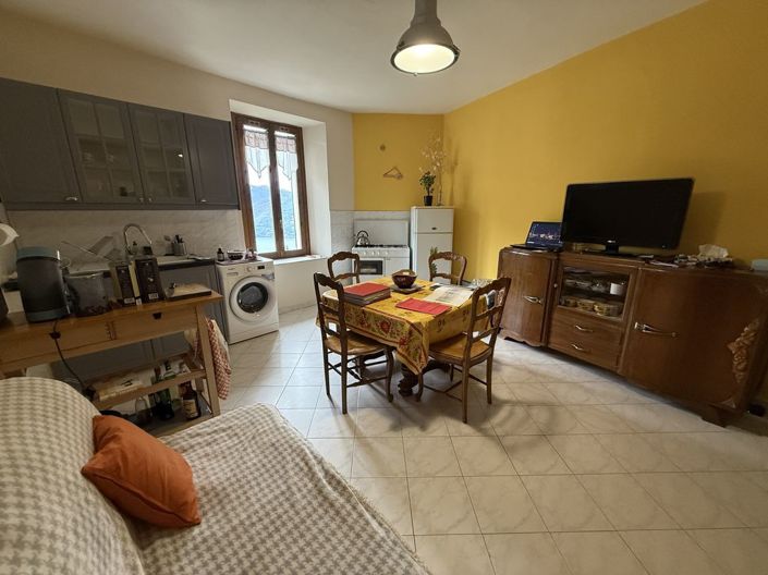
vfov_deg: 85.6
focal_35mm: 14
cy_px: 288
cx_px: 384
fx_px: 310
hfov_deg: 102.1
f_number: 2.2
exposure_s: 1/100
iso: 250
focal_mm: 2.22
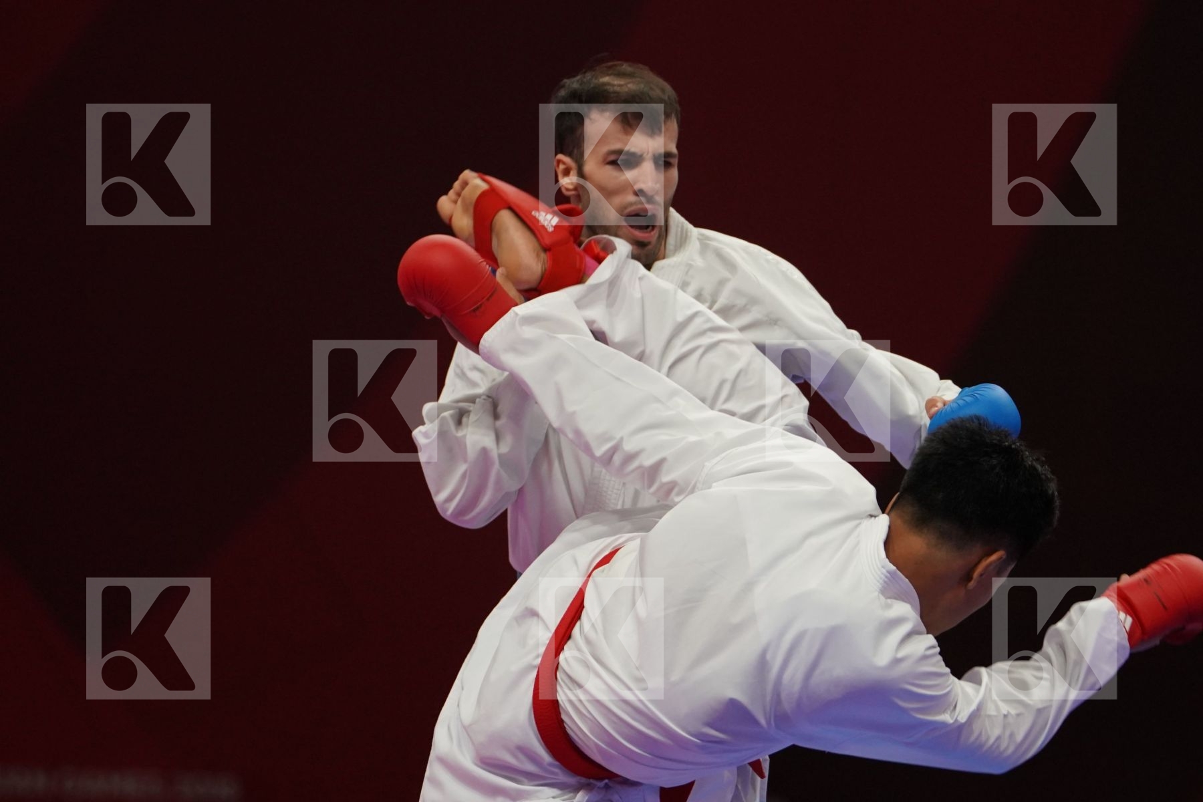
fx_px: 13132
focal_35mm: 393
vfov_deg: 3.5
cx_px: 602
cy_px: 401
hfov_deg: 5.2
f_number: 4
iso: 2000
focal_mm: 262
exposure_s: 1/1000
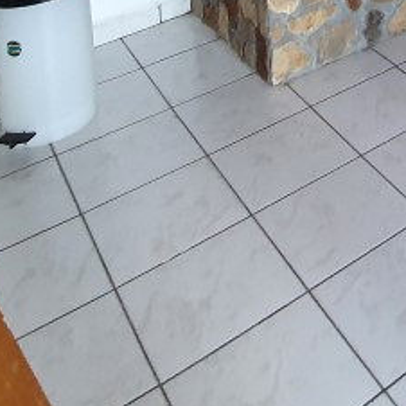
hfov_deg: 26.8
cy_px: -277
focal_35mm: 52
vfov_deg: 22.8
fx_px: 690
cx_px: 550
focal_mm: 1.8
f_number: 2.2
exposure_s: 1/50
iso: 400
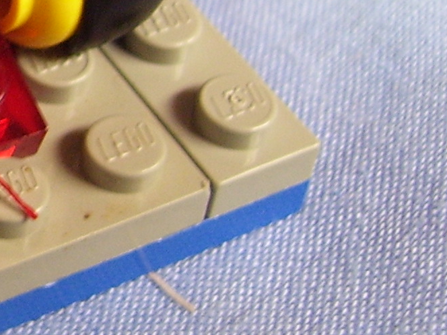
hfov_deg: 14.5
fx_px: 1614
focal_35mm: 125
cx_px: -267
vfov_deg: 11.7
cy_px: 7
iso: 160
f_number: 2.7
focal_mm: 6
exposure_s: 1/10
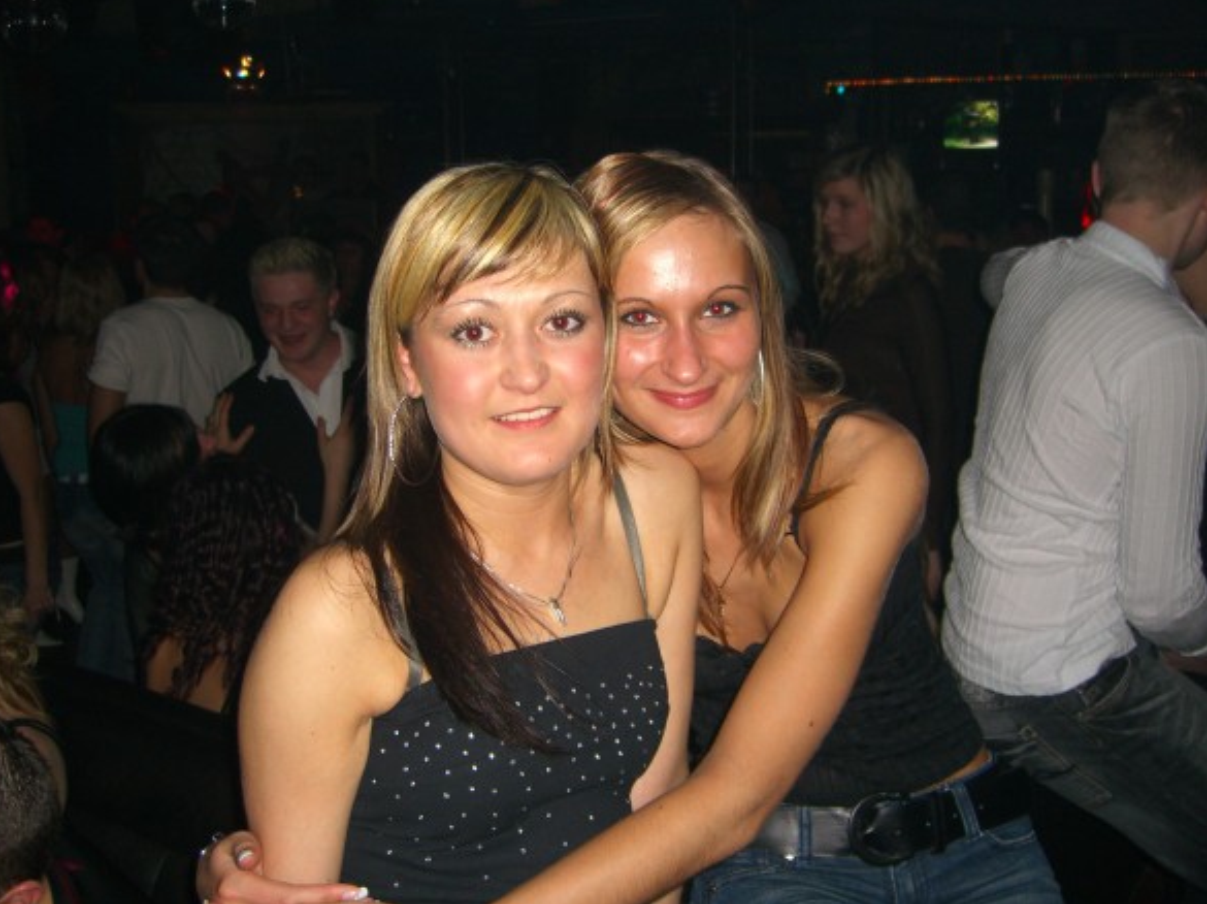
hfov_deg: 47.9
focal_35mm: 39
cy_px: 448
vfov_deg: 36.8
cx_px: 592
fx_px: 1359
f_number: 2.8
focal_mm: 7.9
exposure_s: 1/60
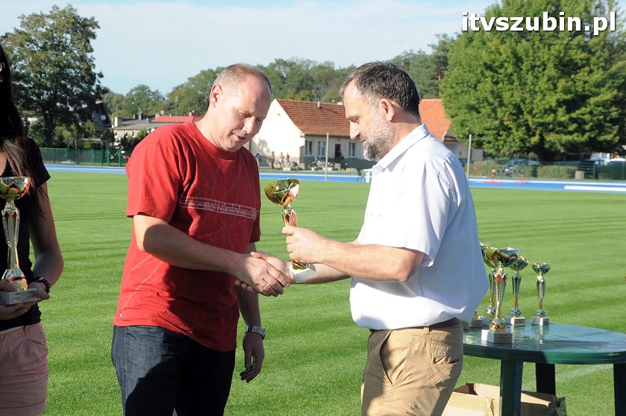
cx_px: 313
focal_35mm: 76
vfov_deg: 17.9
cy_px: 210
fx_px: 1320
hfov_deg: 26.7
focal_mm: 50
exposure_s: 1/400
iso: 400
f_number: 10
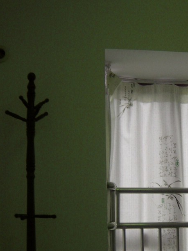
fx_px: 536
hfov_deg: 19.5
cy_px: 194
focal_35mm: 74
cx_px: 175
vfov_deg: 25.9
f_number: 2.9
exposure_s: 1/31.3
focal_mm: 5.7
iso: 50
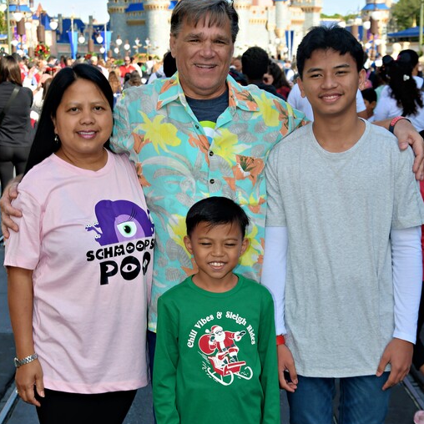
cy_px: 193
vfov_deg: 20.2
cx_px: 211
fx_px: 1192
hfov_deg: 20.2
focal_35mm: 86
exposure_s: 1/200
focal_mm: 45
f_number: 7.1
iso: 100
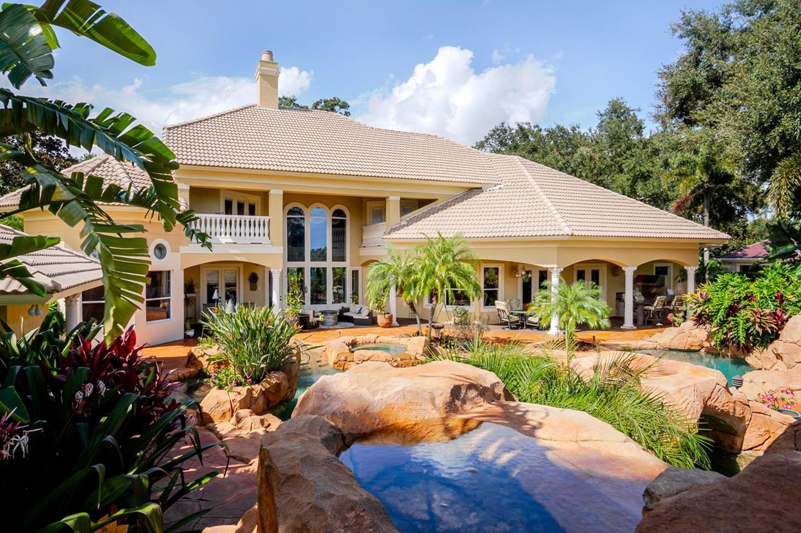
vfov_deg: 62.9
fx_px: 436
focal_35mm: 20
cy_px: 266
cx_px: 377
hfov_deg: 85.1
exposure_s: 1/250
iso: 100
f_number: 8
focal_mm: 11
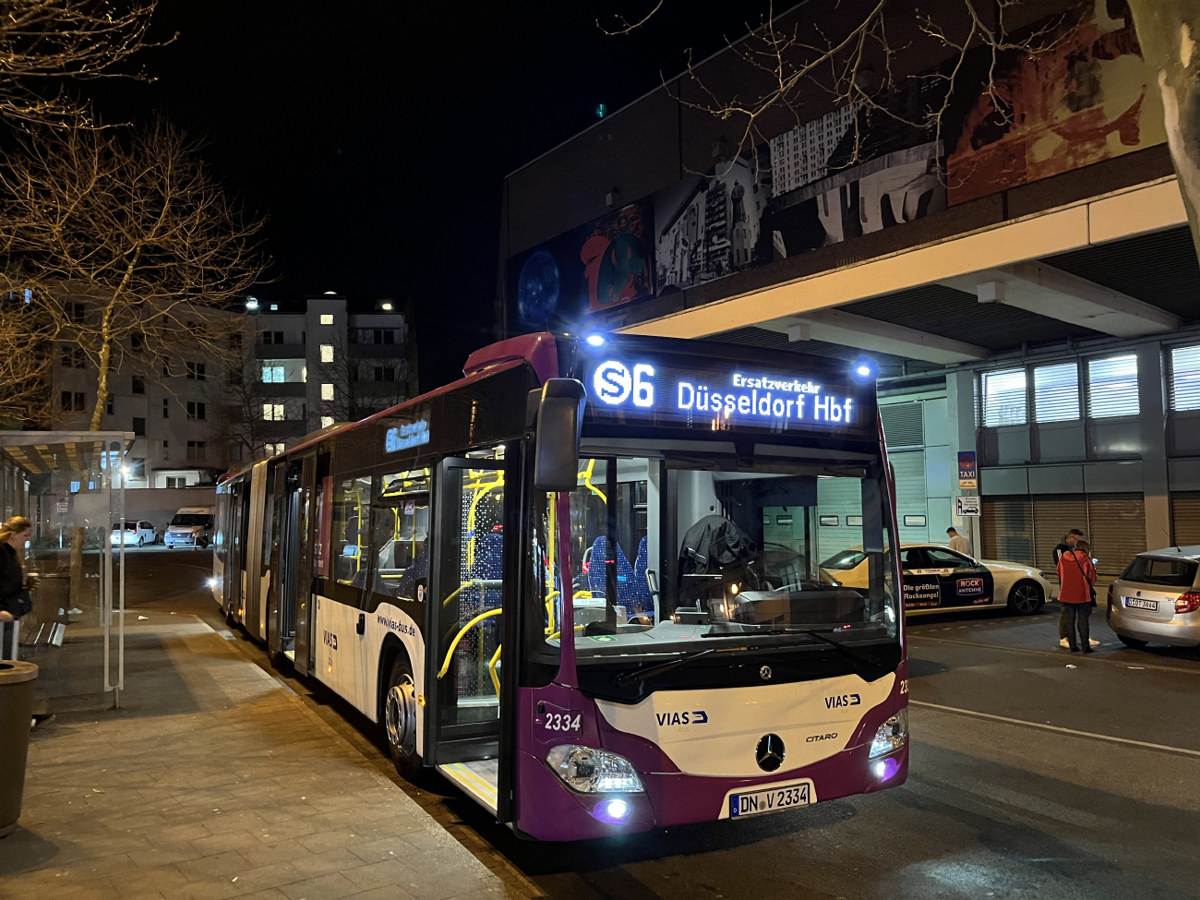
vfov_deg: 53.1
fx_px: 901
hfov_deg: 67.3
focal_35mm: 26
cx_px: 600
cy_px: 450
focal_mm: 5.1
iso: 640
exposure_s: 1/25
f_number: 1.6
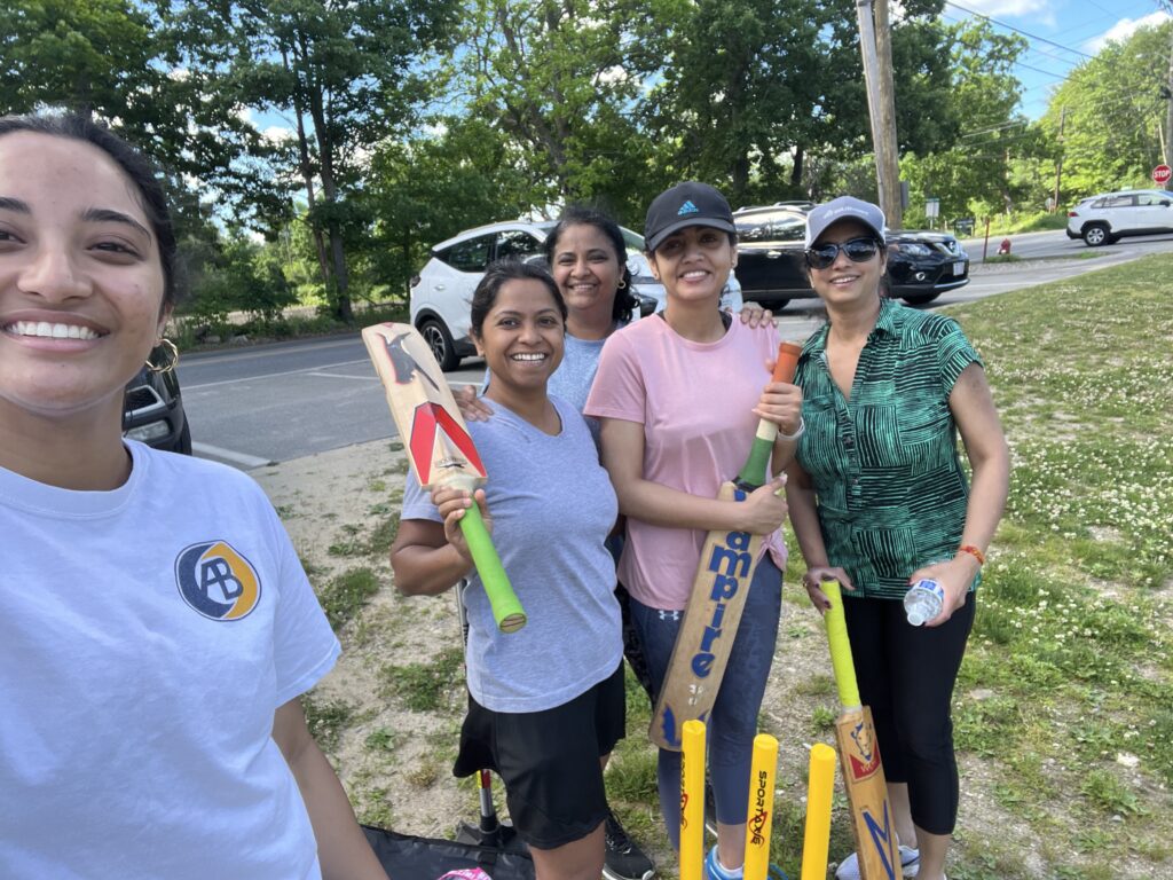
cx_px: 586
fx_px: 779
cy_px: 440
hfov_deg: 73.9
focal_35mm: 23
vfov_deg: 58.9
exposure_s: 1/135
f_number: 2.2
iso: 25
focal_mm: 2.71
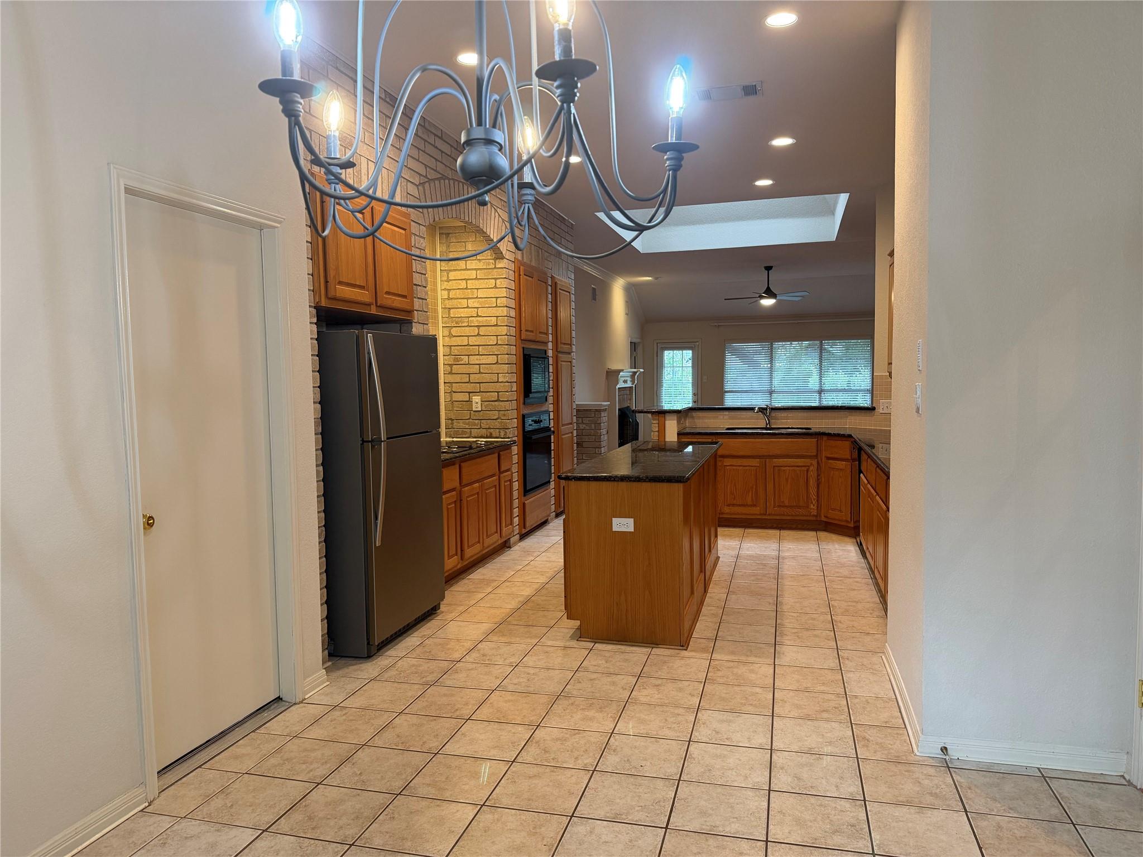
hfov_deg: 71.6
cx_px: 572
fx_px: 792
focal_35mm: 24
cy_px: 428
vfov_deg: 56.8
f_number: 1.78
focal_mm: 6.76
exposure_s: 1/60
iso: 320
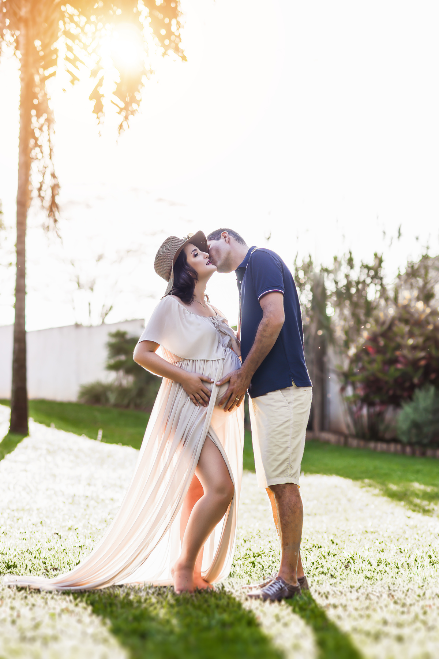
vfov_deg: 23.9
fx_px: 1555
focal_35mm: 85
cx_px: 220
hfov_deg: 16.1
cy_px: 330
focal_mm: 85
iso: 100
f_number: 2.5
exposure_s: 1/320
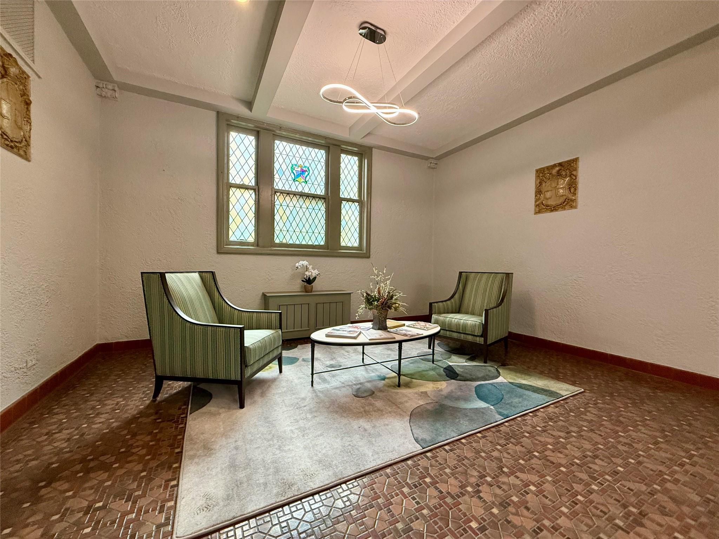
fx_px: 291
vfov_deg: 85.7
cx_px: 360
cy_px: 270
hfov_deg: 102.1
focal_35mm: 14
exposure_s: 1/100
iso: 400
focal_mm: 2.22
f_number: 2.2
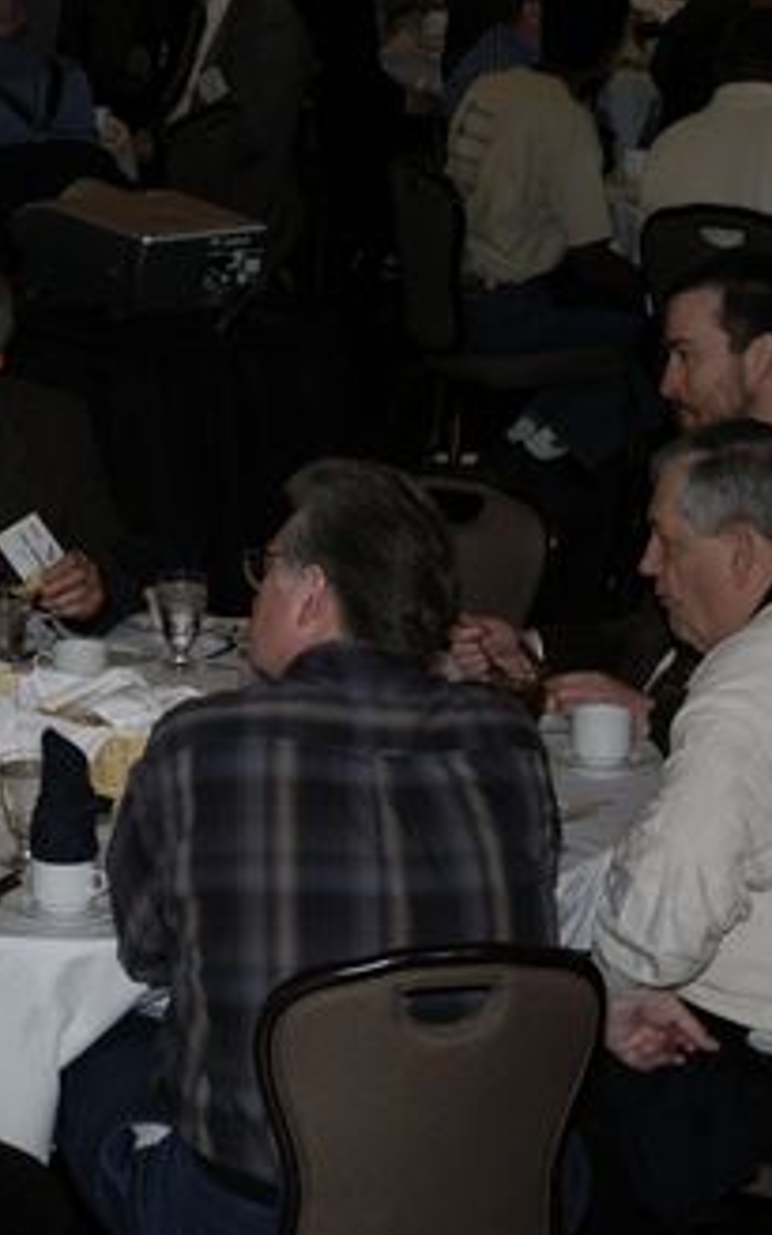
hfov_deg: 10.8
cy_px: 618
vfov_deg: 17.2
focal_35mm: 121
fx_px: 4073
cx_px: 64
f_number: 7.1
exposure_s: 1/50
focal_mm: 52
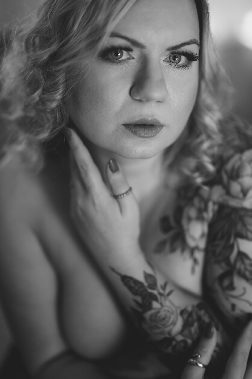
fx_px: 526
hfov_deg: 27.0
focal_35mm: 50
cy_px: 190
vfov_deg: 39.6
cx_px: 126
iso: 160
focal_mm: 50
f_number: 1.2
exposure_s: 1/160
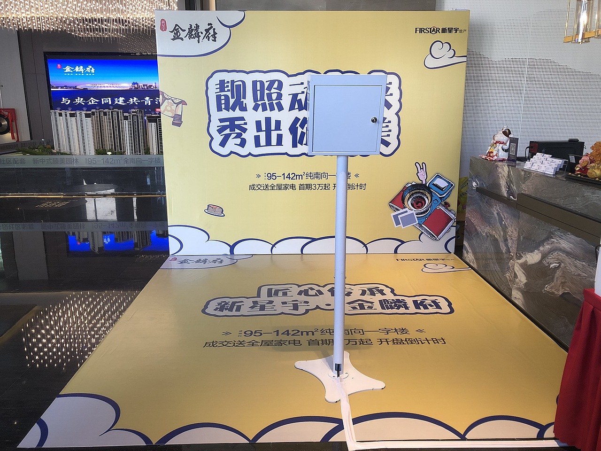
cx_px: 300
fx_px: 486
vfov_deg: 49.7
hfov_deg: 63.4
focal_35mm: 28
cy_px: 226
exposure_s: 1/50
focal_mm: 3.99
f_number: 1.8
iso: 25
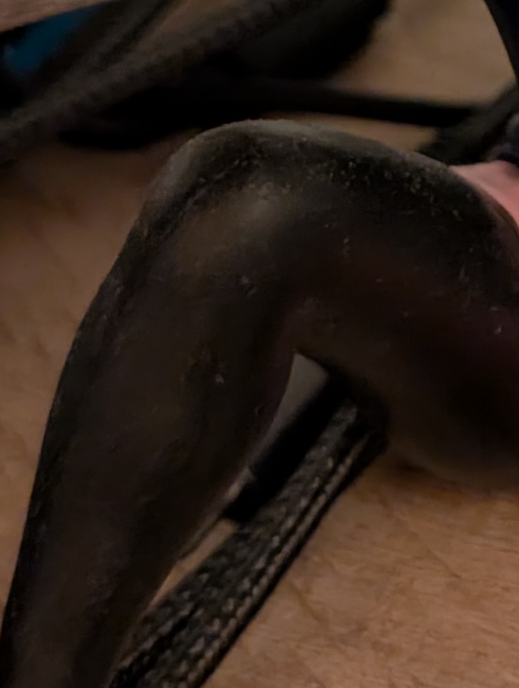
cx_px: 722
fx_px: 1974
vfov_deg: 19.1
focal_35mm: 99
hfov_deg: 14.2
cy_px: -40
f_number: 1.68
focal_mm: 6.9
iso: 1350
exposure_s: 1/25
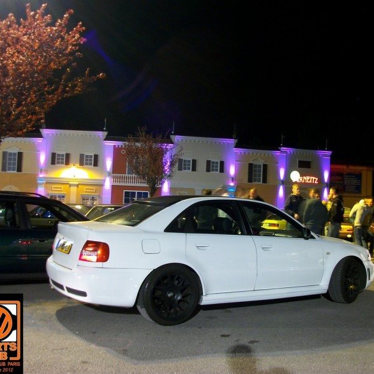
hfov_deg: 40.8
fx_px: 501
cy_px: 184
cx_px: 223
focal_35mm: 41
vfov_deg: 40.9
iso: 80
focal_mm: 5.7
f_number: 2.9
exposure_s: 1/1.11
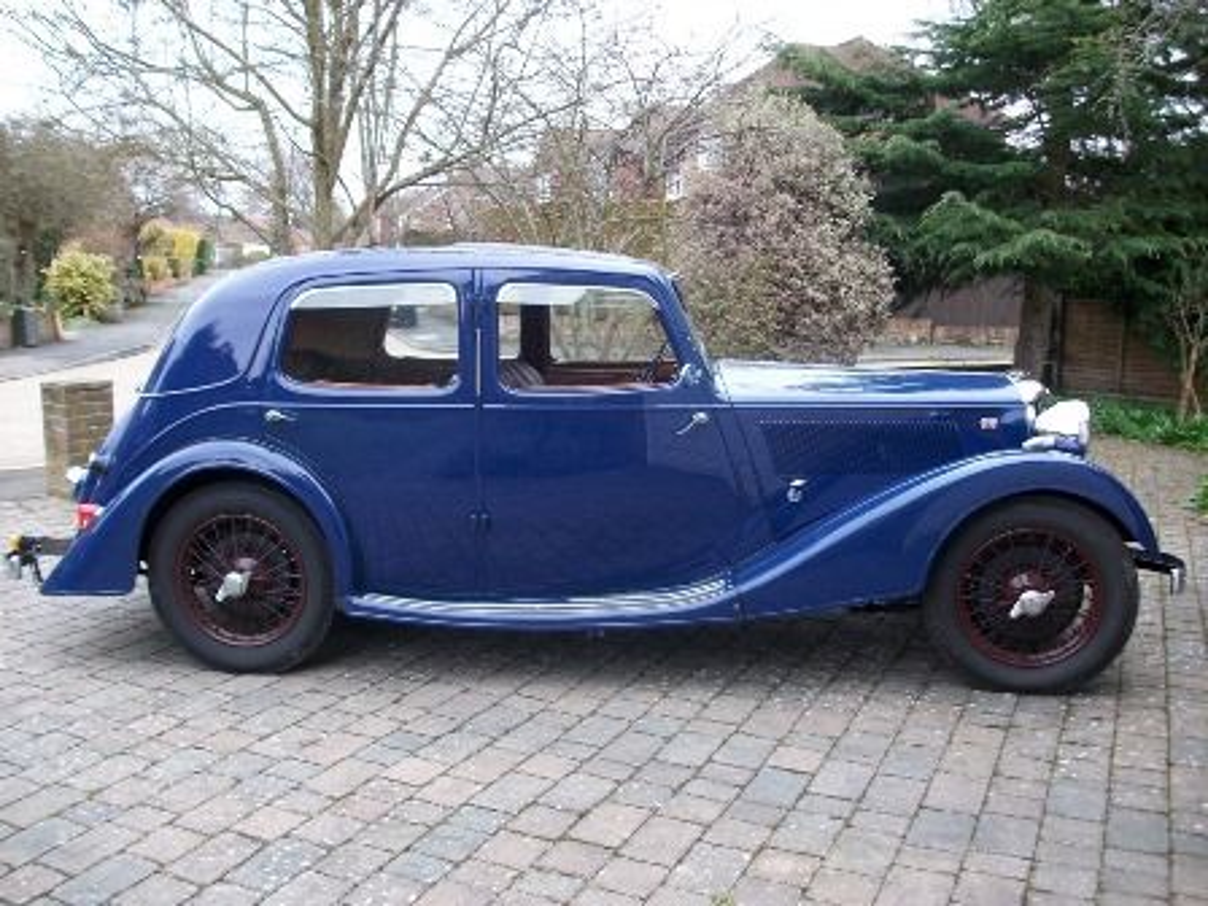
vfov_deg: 45.4
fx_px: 1082
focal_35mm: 31
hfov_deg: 58.4
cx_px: 604
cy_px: 453
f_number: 2.9
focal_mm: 5.7
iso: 80
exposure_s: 1/149
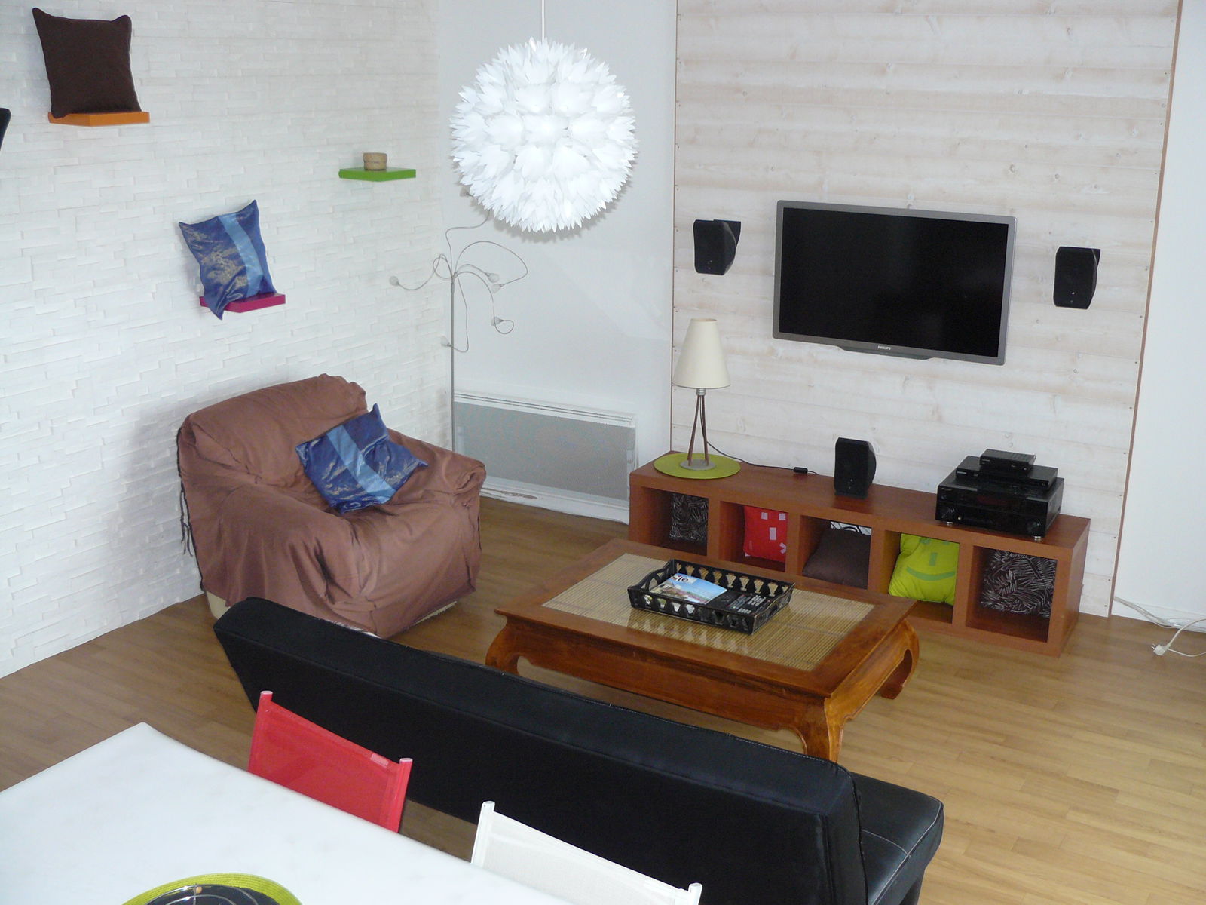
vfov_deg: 39.7
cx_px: 603
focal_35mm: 36
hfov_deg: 51.4
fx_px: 1254
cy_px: 452
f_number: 2.8
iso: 200
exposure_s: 1/30
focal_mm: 6
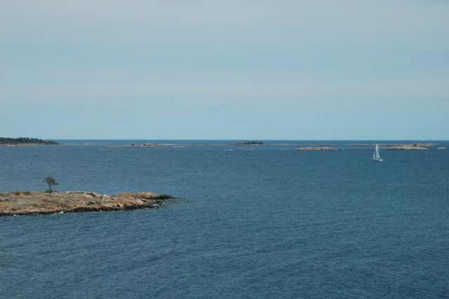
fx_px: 1309
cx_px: 224
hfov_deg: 19.5
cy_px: 150
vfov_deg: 13.0
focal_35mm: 105
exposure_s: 1/800
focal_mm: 70
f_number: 14
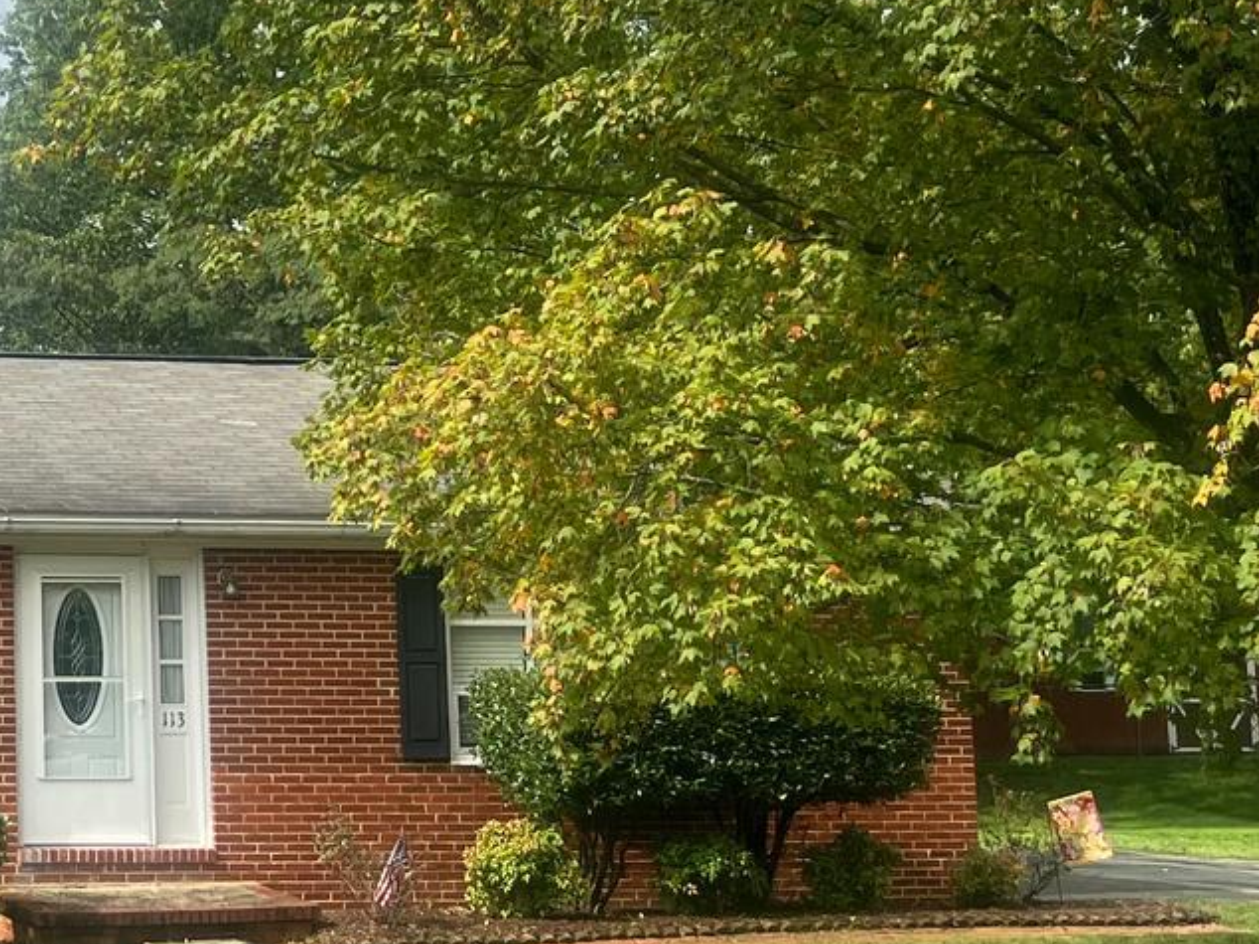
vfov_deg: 17.5
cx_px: -167
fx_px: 3054
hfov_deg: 21.9
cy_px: 324
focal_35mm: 84
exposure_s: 1/4831
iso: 50
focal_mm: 5.7
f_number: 1.5
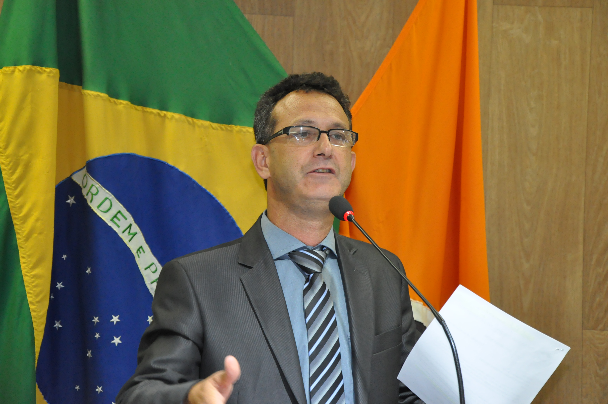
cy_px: 202
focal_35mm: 105
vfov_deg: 13.0
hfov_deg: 19.5
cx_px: 304
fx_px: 1771
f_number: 5.3
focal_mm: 70
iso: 2000
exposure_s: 1/60
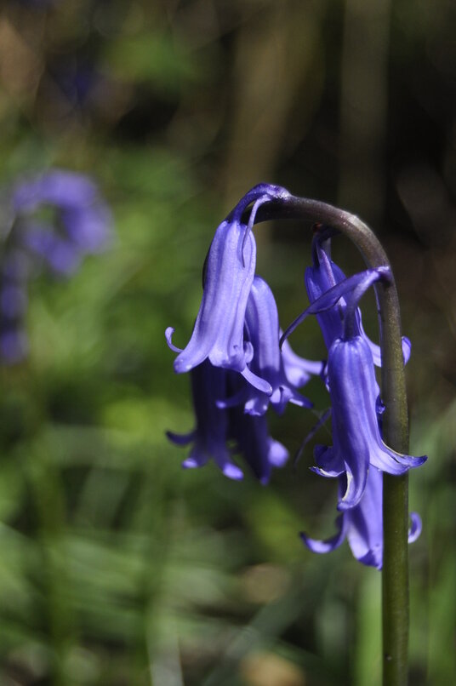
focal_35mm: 63
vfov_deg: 31.9
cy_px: 343
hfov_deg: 21.5
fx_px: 1199
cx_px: 228
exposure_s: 1/1000
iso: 800
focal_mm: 42
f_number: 5
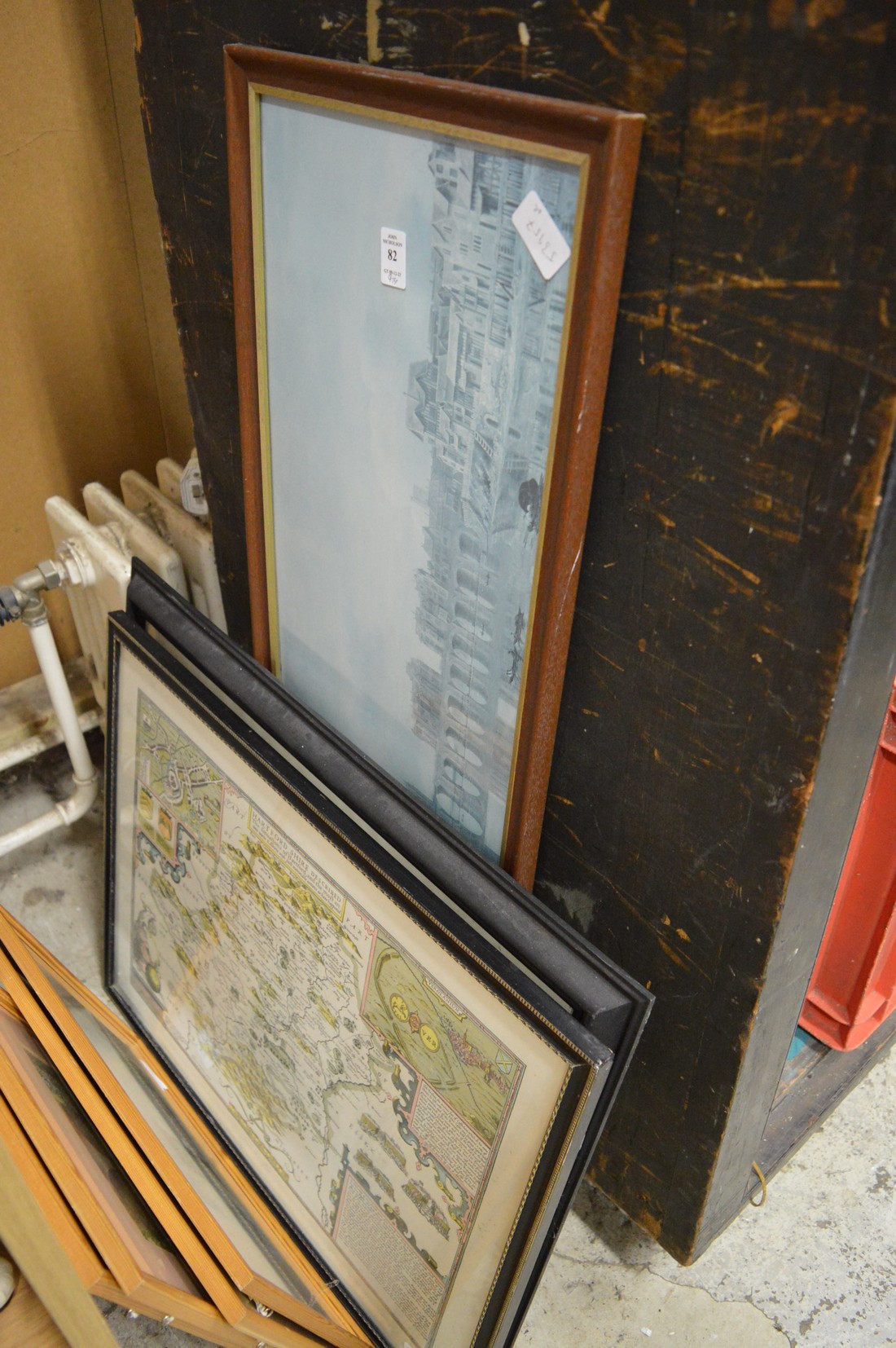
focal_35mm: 27
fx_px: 1010
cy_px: 674
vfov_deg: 67.4
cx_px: 448
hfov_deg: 47.9
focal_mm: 18
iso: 2800
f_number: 3.5
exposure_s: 1/60
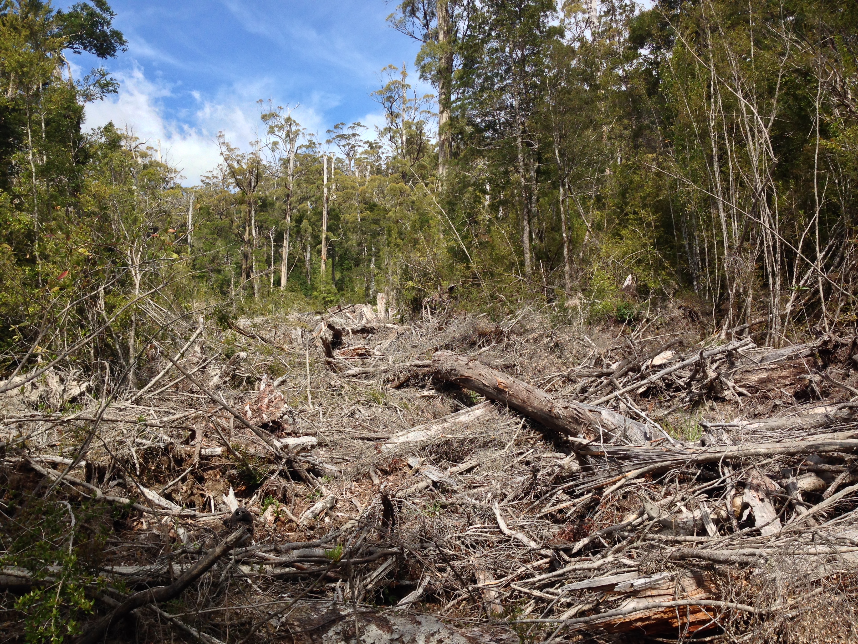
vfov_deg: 42.9
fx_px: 818
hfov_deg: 55.4
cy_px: 322
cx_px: 429
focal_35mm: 33
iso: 50
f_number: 2.4
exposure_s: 1/1085
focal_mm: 4.12
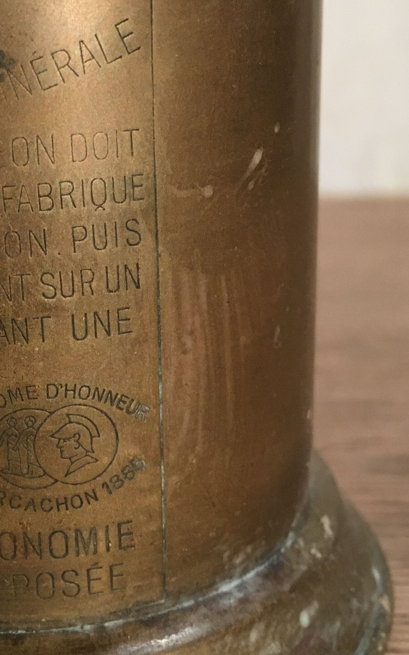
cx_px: 67
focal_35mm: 50
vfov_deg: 40.0
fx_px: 892
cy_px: 238
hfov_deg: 25.3
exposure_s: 1/17
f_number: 2.2
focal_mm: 4.15
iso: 200
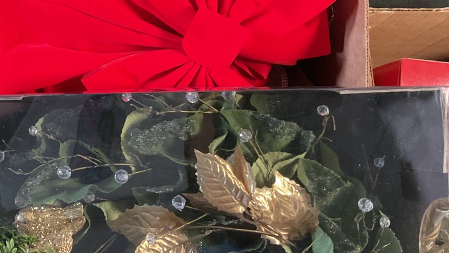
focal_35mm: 60
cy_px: 92
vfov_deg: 20.0
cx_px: 53
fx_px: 714
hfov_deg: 33.2
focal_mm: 3
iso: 250
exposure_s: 1/60
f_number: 1.8
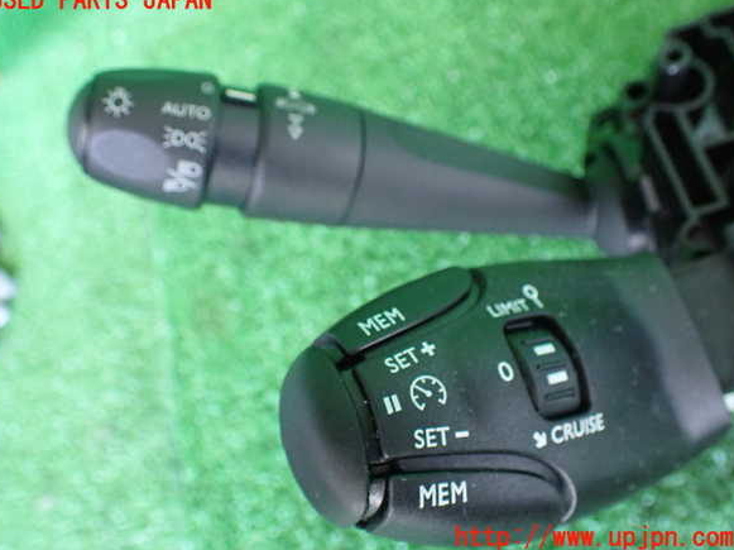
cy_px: 269
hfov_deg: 58.4
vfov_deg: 45.4
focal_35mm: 31
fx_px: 657
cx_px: 361
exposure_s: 1/40
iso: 800
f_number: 2.3
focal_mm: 5.4
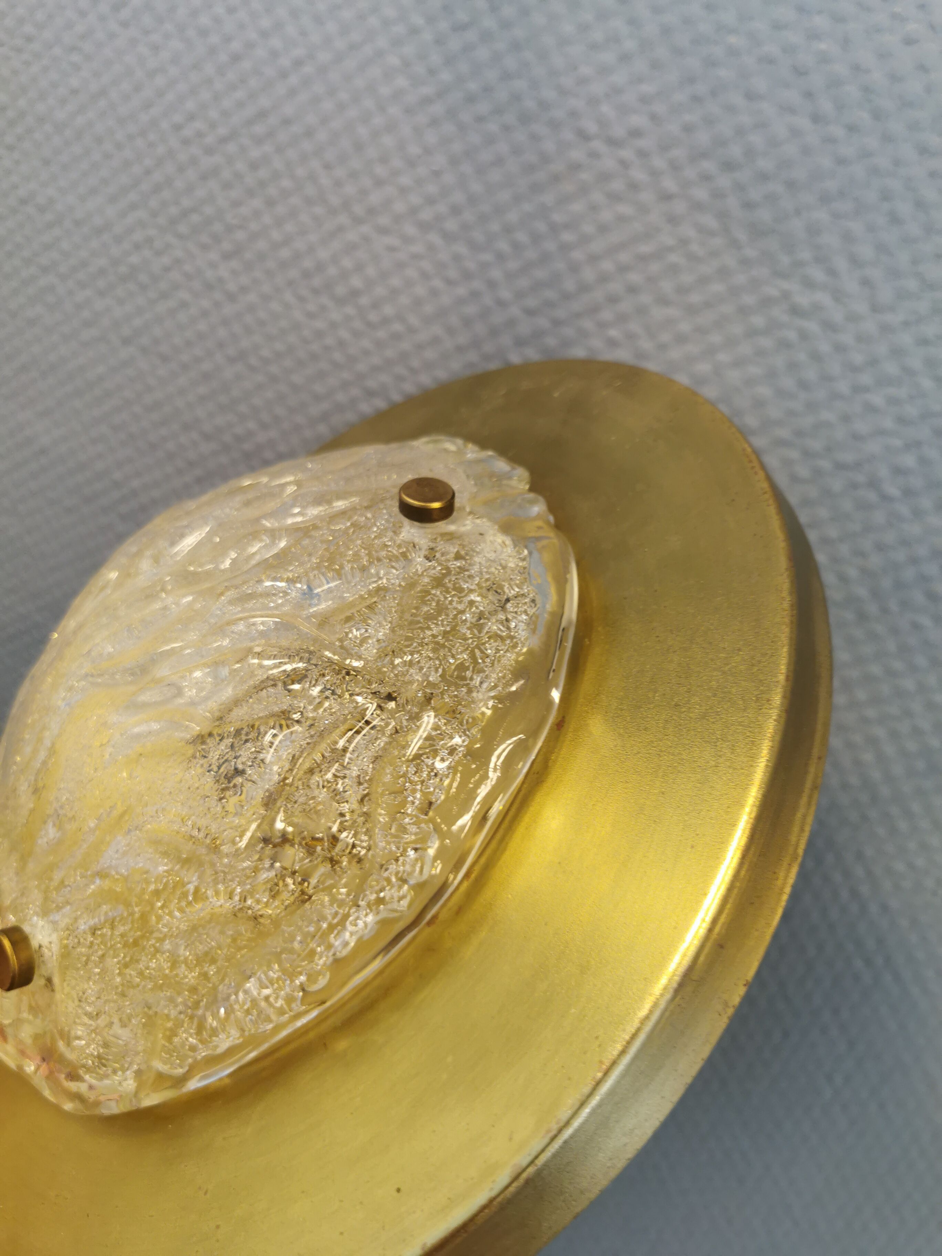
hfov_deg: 51.4
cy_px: 628
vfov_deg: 65.3
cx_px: 471
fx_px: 980
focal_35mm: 27
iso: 100
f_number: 1.6
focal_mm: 5.56
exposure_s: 1/50
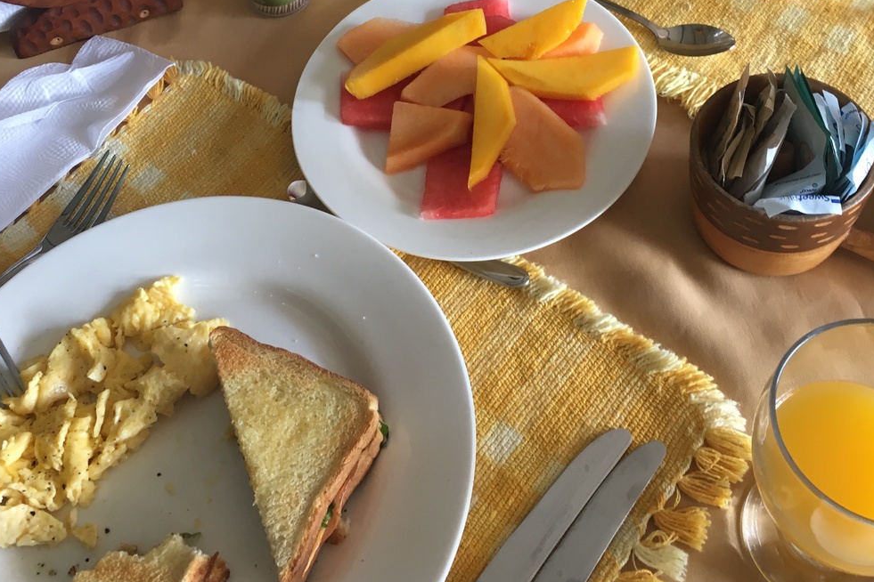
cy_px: 143
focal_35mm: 41
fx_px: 995
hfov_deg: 47.4
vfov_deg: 32.0
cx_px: 433
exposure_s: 1/30
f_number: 2.2
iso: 50
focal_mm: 4.15
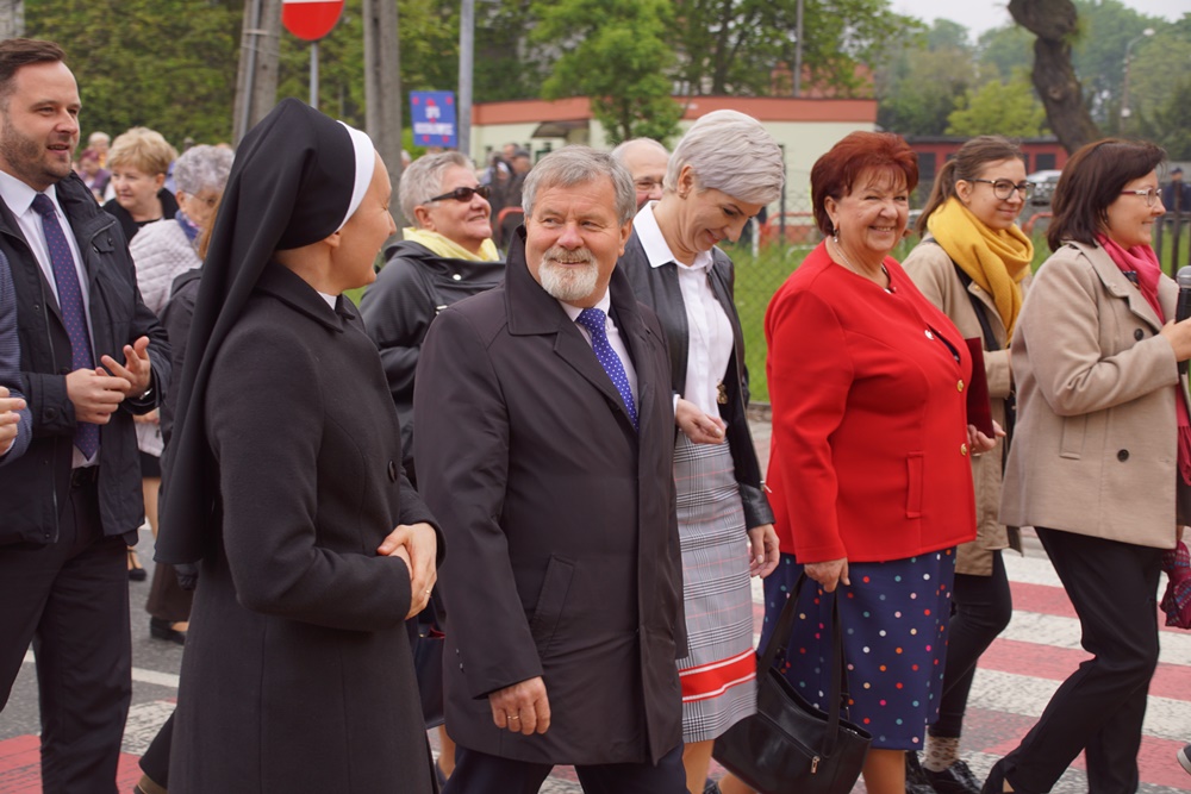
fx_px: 2481
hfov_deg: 27.0
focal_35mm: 75
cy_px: 397
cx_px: 596
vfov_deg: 18.2
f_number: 5
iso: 100
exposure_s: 1/160
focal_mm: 50
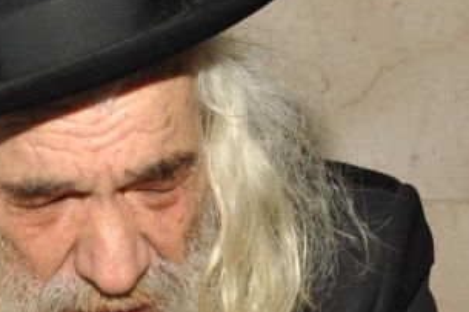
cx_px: 75
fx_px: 2096
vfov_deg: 8.5
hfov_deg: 12.7
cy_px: 244
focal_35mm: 161
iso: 250
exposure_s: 1/60
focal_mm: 32
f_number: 7.1
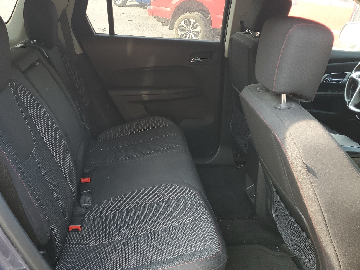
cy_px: 142
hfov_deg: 56.4
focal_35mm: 32
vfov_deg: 44.1
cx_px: 144
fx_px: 333
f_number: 1.5
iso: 75
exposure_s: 1/120
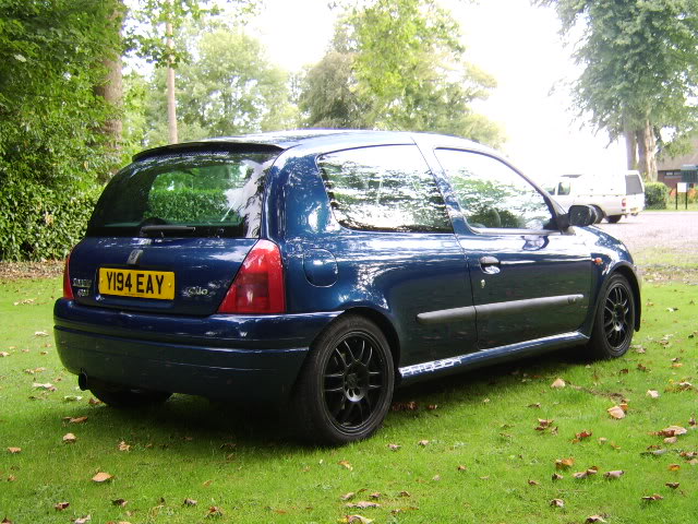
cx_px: 349
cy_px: 262
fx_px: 766
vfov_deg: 37.7
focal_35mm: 38
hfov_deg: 49.0
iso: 71
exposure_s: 1/36
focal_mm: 9.86
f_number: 2.7
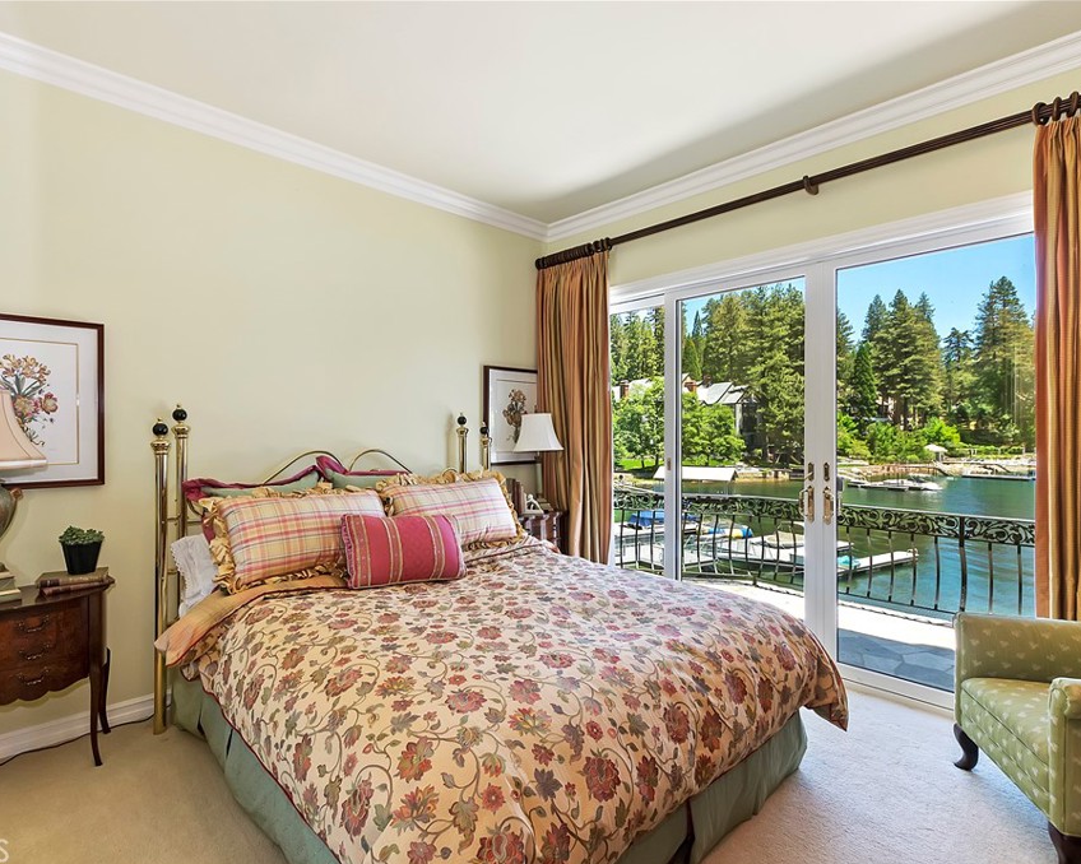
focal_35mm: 17
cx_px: 468
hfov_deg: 89.1
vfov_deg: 77.0
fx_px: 544
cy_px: 434
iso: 400
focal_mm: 10
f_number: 8
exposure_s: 1/30
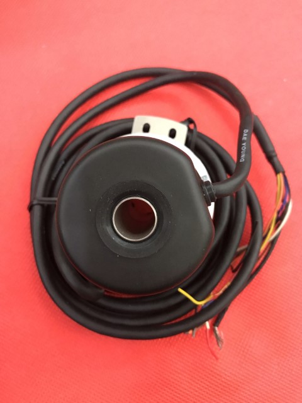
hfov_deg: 49.7
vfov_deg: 63.4
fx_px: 326
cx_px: 151
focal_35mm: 28
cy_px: 202
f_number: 1.8
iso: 100
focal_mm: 3.99
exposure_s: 1/14
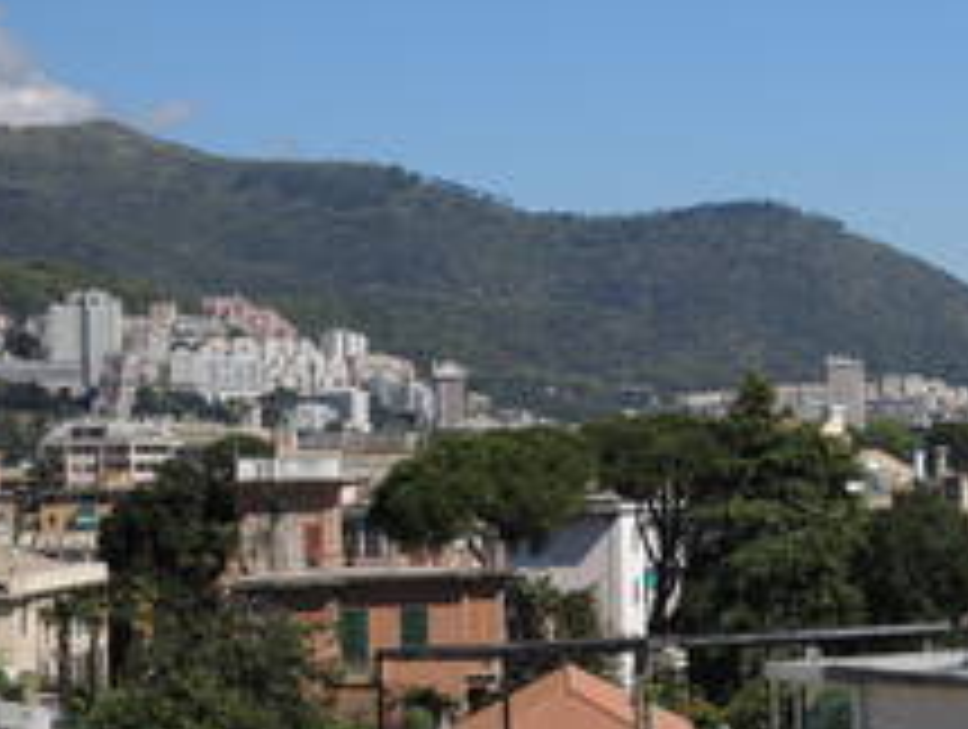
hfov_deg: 16.7
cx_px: 747
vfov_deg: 12.7
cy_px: 310
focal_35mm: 117
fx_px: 3277
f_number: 4
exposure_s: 1/1000
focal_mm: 12.5
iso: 100
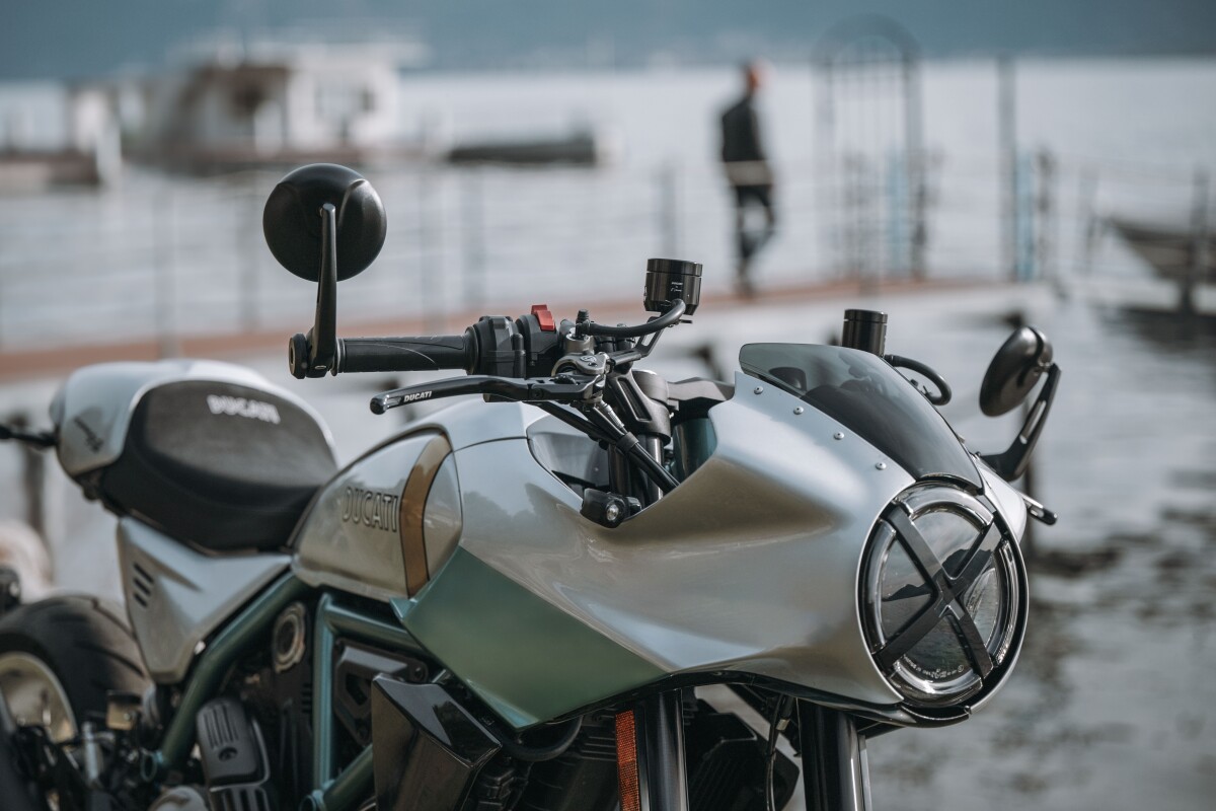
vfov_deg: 17.7
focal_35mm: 77
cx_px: 608
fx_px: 2601
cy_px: 406
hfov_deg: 26.3
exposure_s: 1/5000
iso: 400
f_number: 2.8
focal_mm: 77
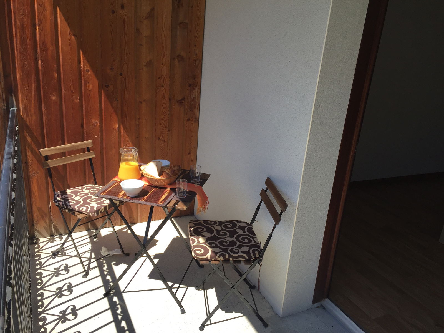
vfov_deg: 48.2
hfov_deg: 61.7
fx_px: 372
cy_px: 166
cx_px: 222
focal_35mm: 29
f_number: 2.2
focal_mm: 4.15
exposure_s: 1/1163
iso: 32
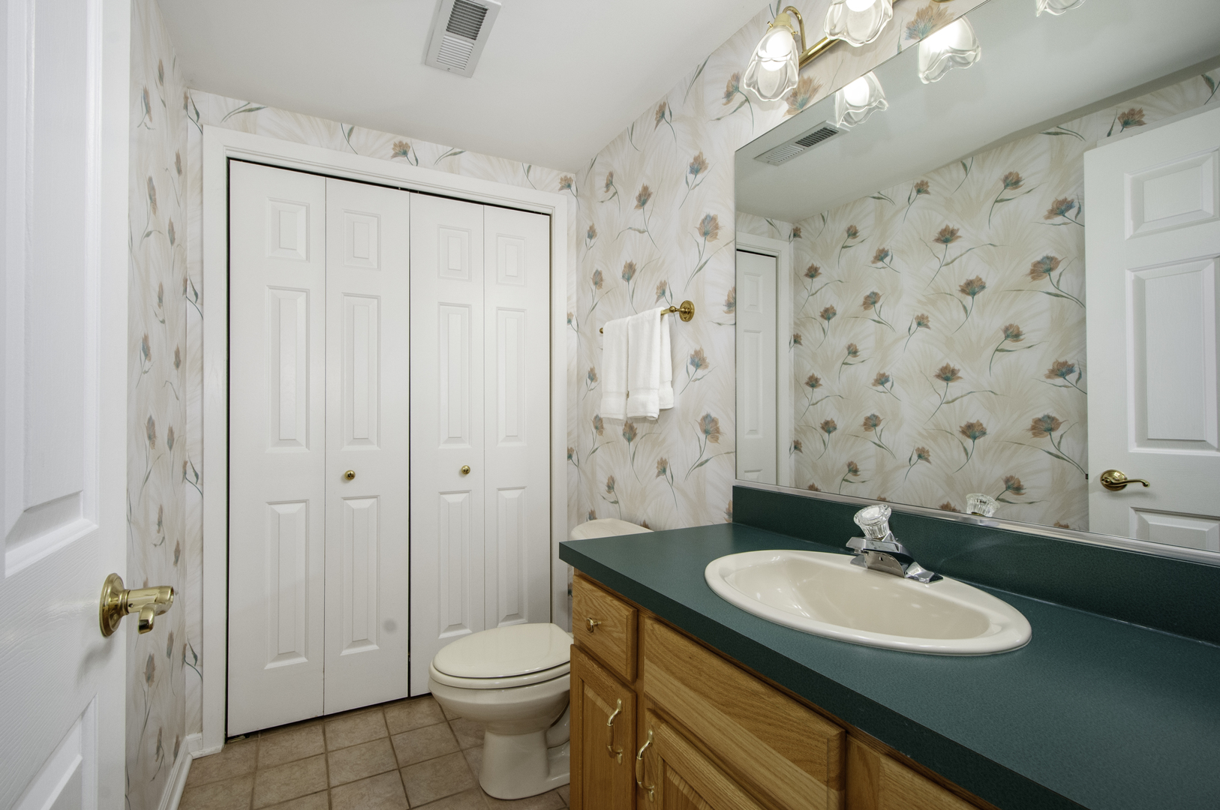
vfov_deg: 77.2
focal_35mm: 15
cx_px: 610
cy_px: 405
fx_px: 508
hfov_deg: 100.5
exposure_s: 1/200
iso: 640
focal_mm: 10
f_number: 9
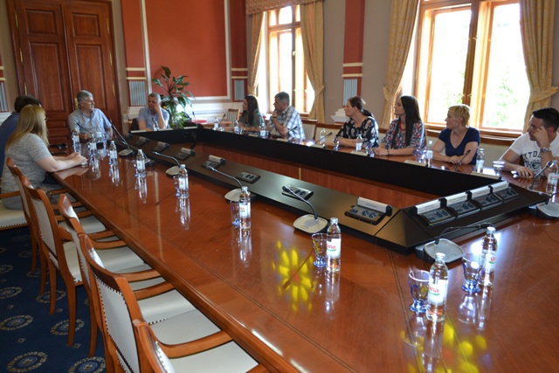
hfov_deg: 67.4
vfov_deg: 48.0
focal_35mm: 27
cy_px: 186
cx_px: 280
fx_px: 419
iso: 1000
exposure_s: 1/60
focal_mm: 18
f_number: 3.5
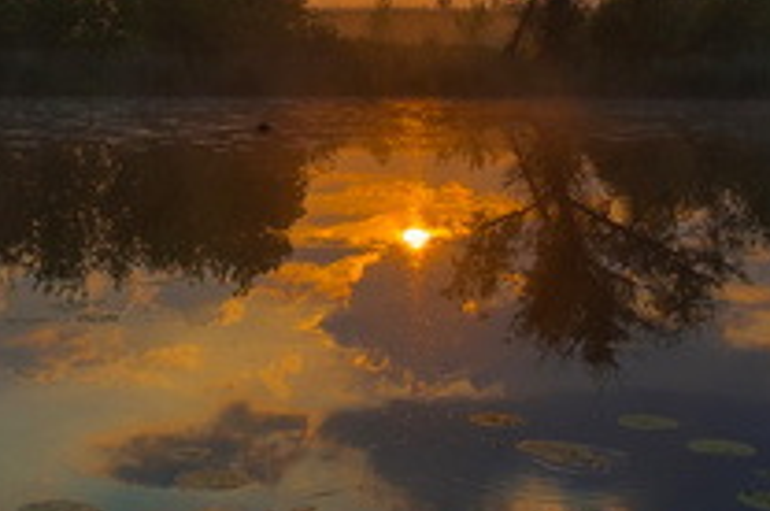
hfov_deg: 26.0
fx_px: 1666
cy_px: 122
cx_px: 307
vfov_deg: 17.3
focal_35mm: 78
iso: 200
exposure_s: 1/250
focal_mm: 18
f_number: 8
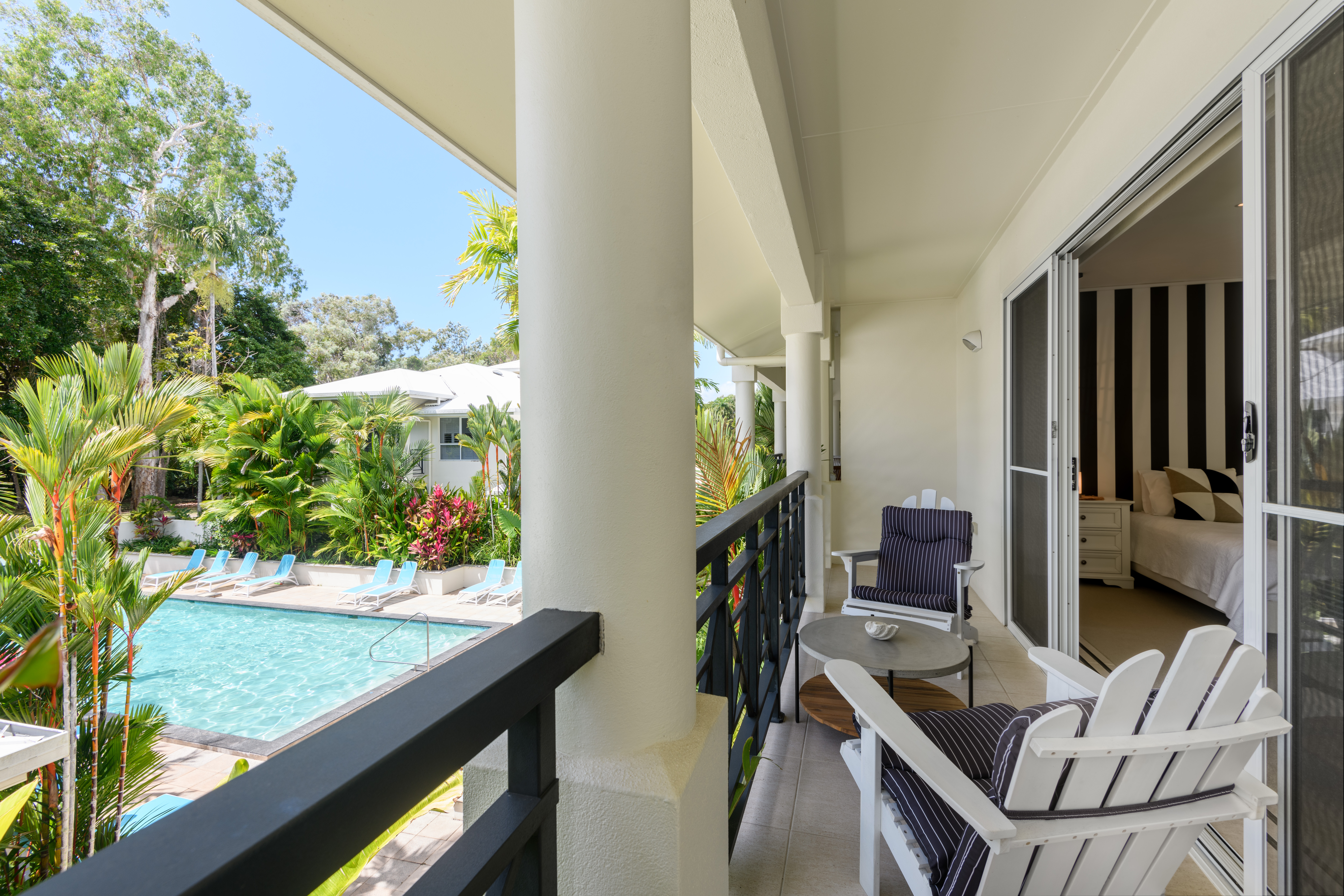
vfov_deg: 73.7
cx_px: 672
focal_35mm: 16
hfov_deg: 96.7
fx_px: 597
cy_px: 448
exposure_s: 1/50
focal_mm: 16
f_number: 9
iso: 64
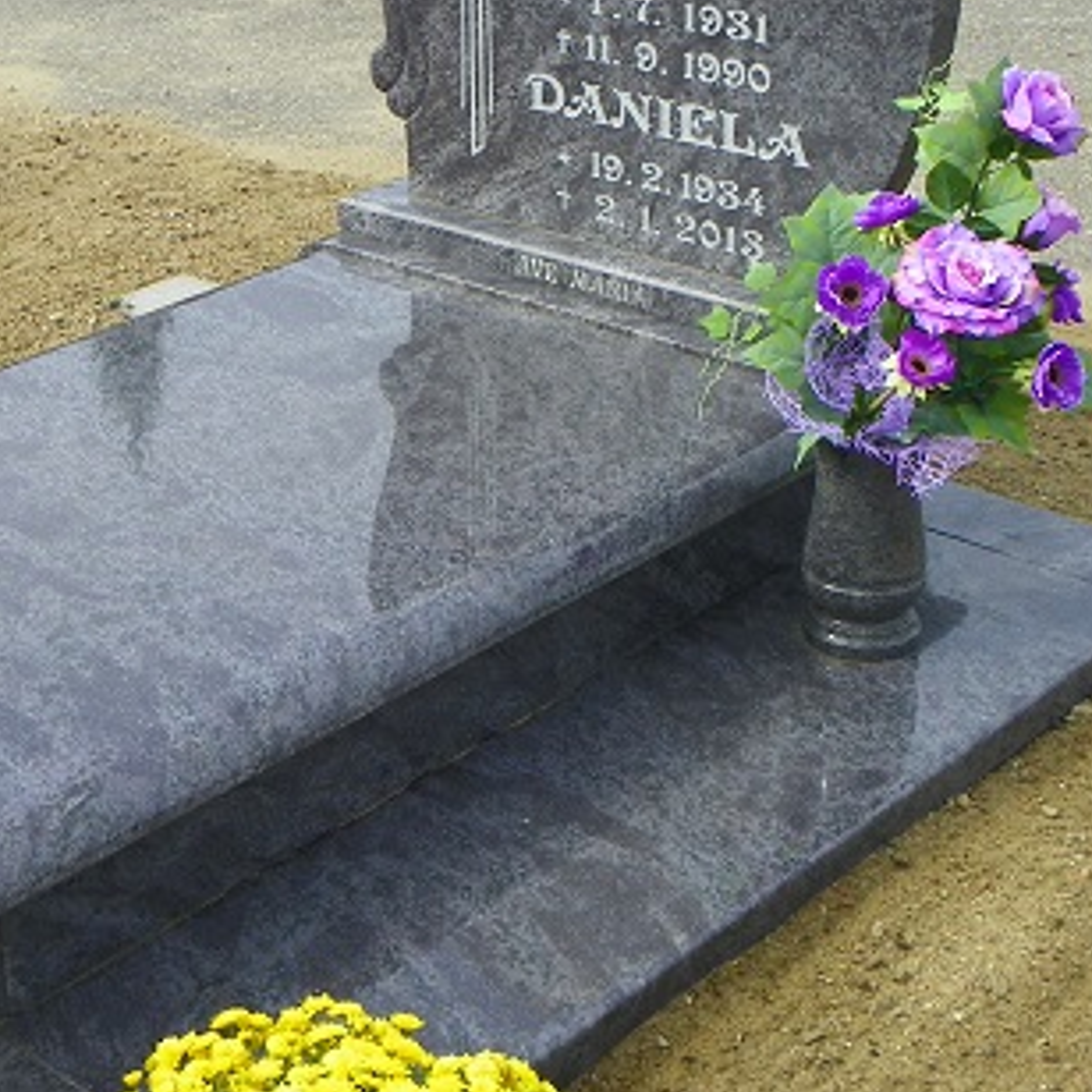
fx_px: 2427
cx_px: 259
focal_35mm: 68
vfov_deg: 25.2
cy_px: 376
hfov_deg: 25.0
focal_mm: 6.6
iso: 64
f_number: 4.5
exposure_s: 1/200
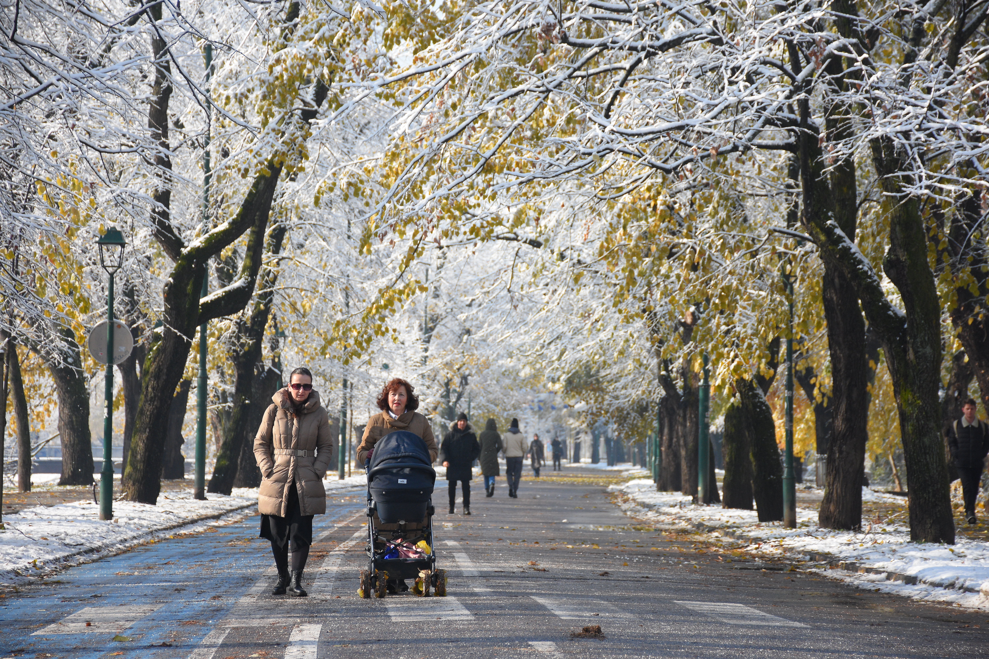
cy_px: 330
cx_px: 494
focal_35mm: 128
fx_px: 3502
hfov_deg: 16.1
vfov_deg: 10.8
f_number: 5.3
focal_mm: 85
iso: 800
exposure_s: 1/1600
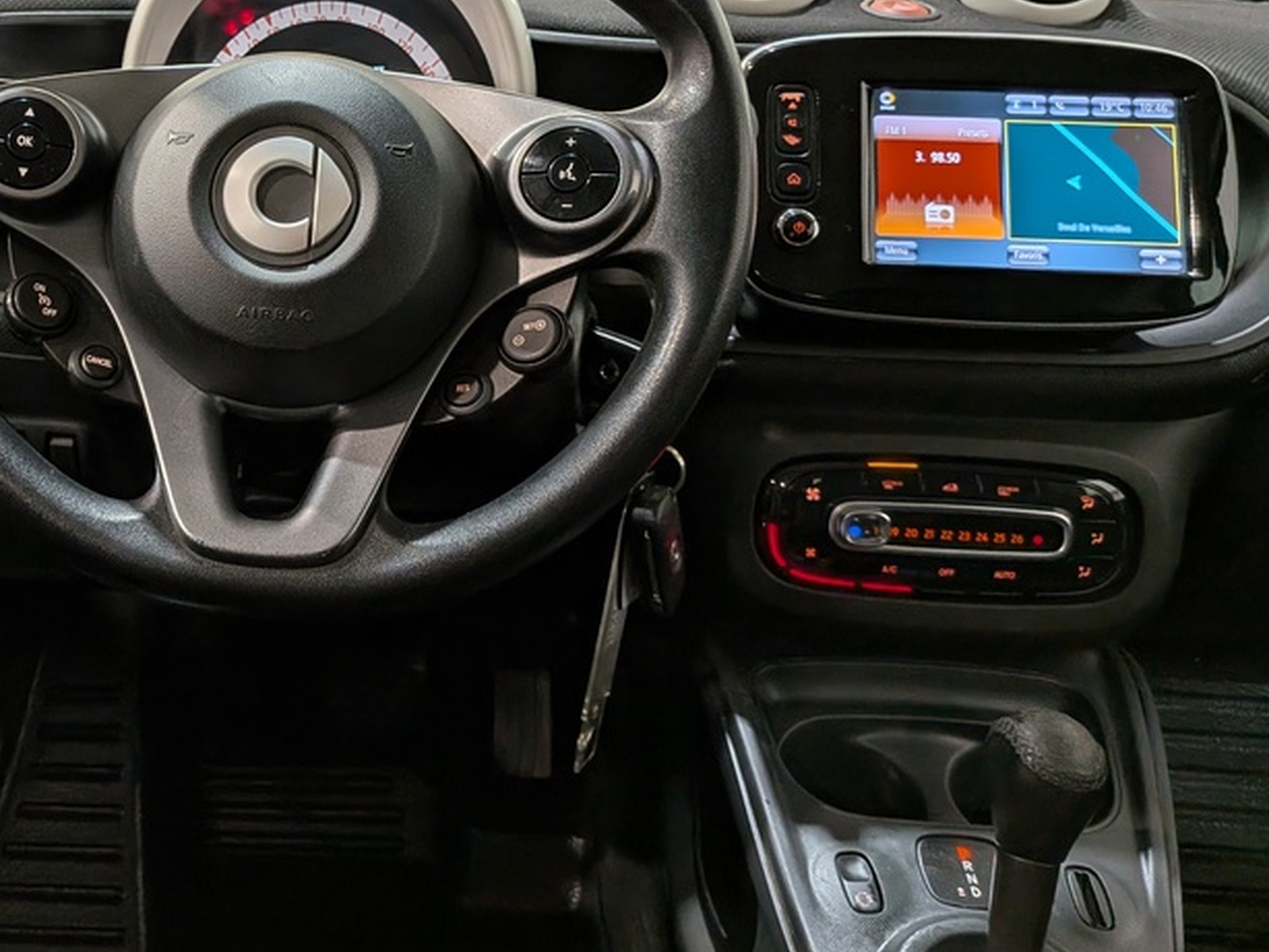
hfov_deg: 44.5
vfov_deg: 34.8
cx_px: 250
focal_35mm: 40
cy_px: 186
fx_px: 1467
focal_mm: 4.53
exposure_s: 1/158
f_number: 1.7
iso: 26
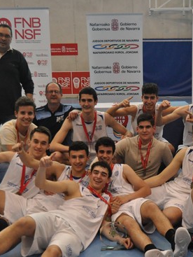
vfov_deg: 27.9
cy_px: 179
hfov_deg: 21.2
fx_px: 512
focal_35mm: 69
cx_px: 146
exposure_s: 1/250
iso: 1600
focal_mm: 22
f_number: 3.5
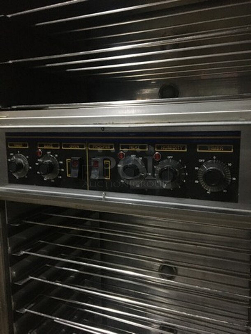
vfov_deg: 61.7
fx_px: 280
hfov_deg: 48.2
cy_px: 167
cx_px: 126
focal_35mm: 29
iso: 250
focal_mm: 4.15
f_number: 2.2
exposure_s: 1/15
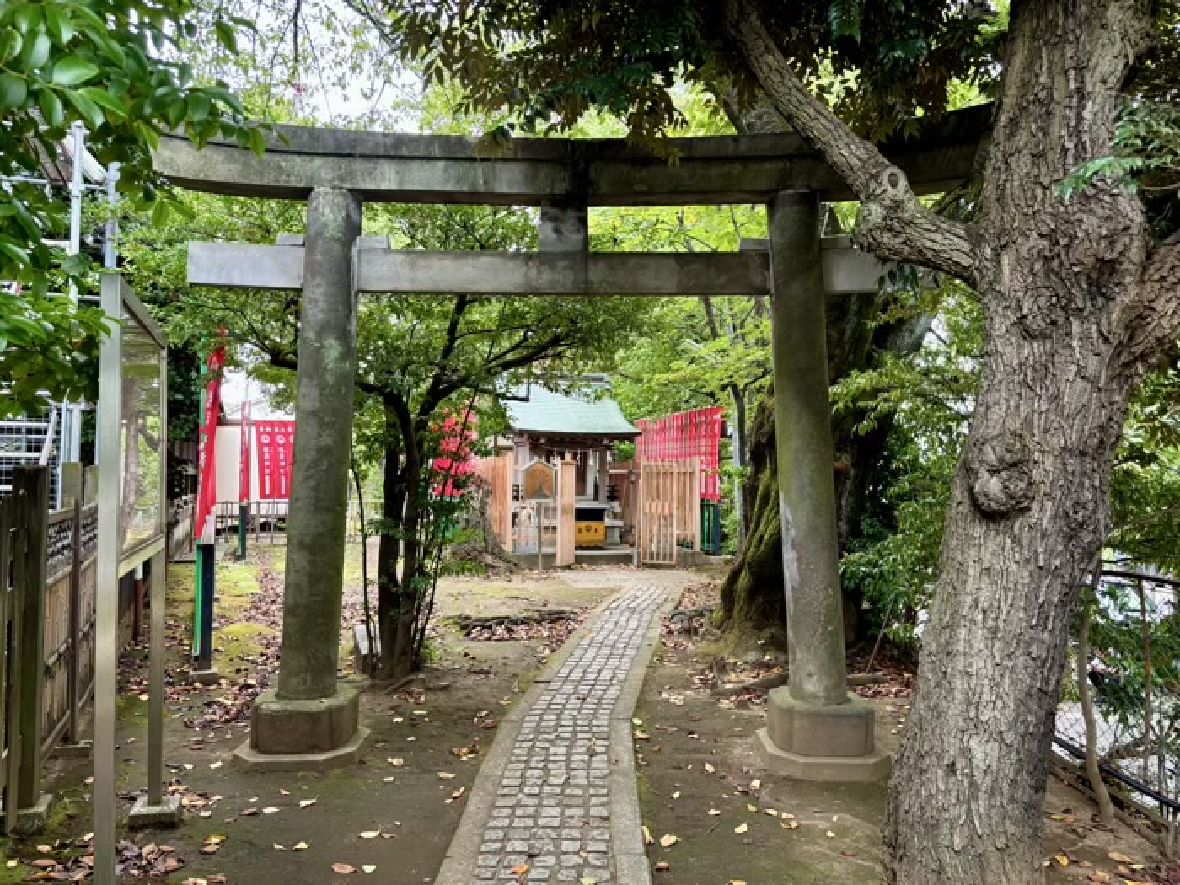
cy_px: 442
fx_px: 886
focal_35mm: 26
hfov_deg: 67.3
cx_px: 590
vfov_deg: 53.1
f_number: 1.6
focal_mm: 5.96
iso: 125
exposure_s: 1/121
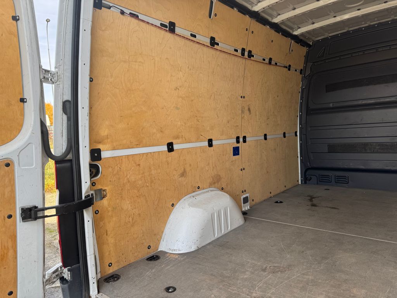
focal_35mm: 24
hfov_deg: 71.6
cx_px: 198
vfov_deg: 56.8
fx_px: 275
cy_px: 149
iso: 80
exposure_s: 1/514
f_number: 1.78
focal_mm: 6.76
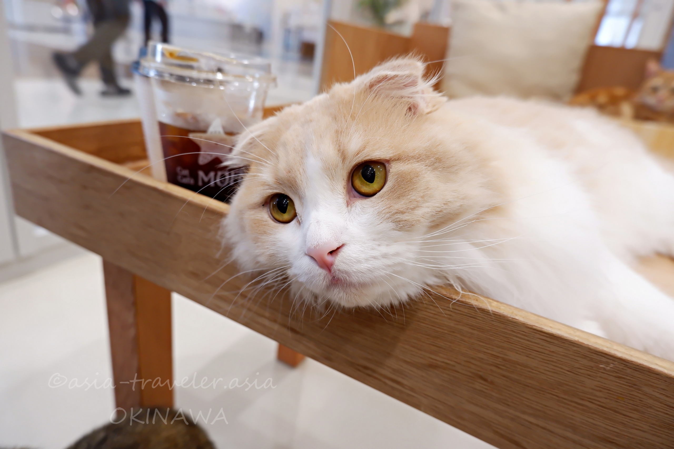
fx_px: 431
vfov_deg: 55.1
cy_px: 224
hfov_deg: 76.1
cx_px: 337
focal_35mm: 23
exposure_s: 1/56
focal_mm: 15
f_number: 4
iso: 400
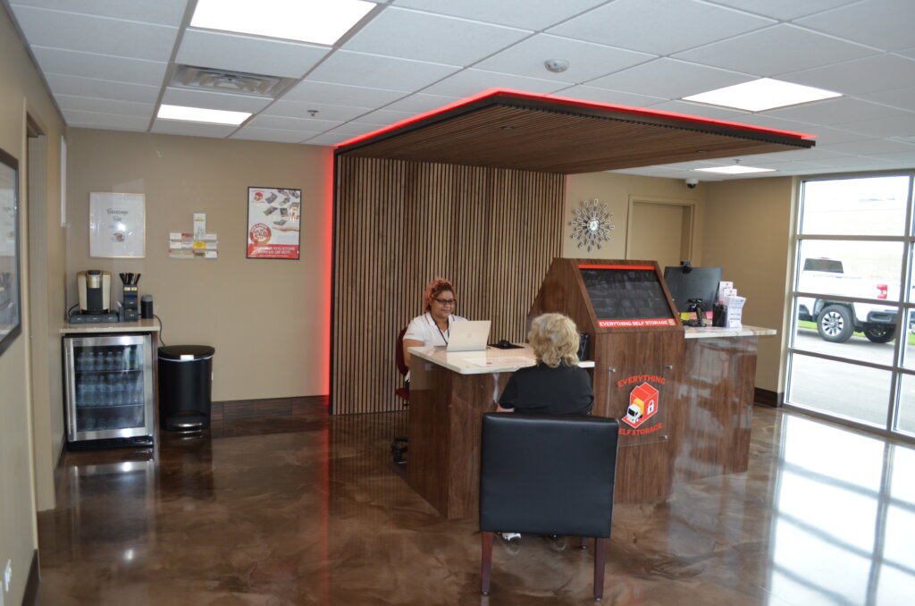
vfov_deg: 47.7
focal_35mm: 27
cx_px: 458
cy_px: 303
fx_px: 685
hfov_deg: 67.5
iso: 400
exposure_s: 1/160
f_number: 3.5
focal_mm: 18
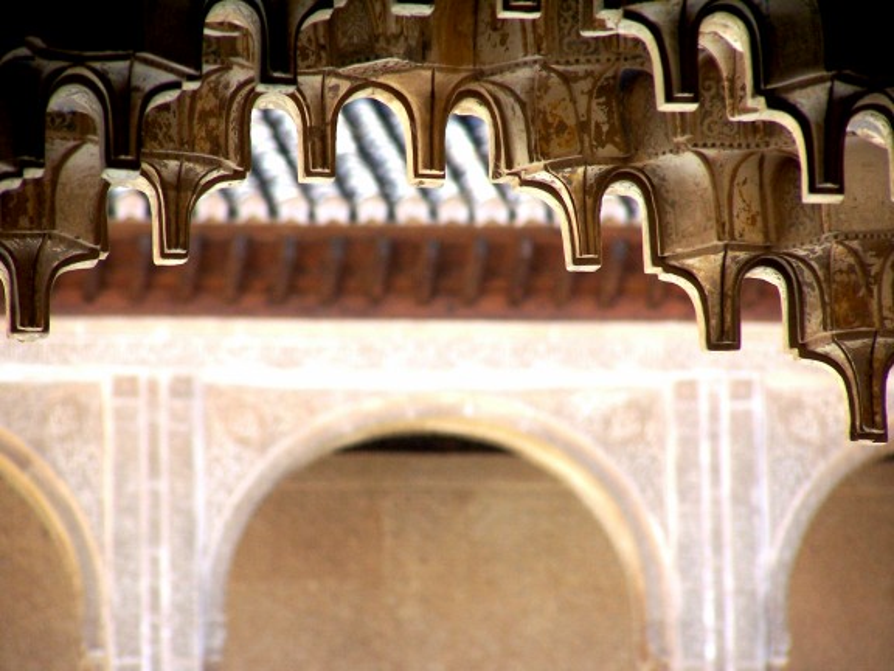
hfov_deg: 5.2
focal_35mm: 380
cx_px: 447
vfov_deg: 3.9
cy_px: 336
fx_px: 9814
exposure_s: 1/350
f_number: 3.7
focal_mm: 63
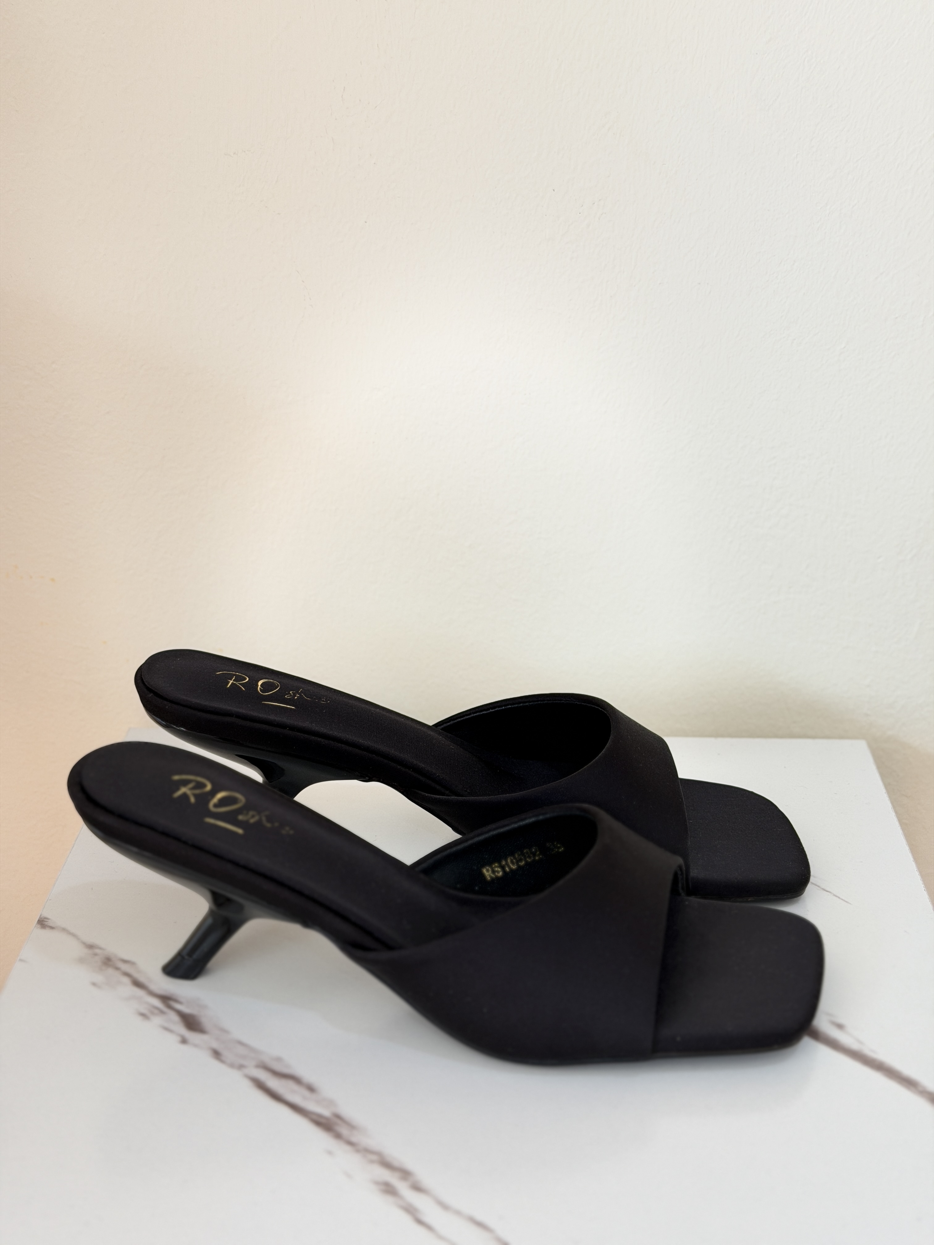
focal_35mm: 48
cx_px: 467
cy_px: 622
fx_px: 1727
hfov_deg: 30.3
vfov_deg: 39.7
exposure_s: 1/167
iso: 50
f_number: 1.78
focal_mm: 6.76
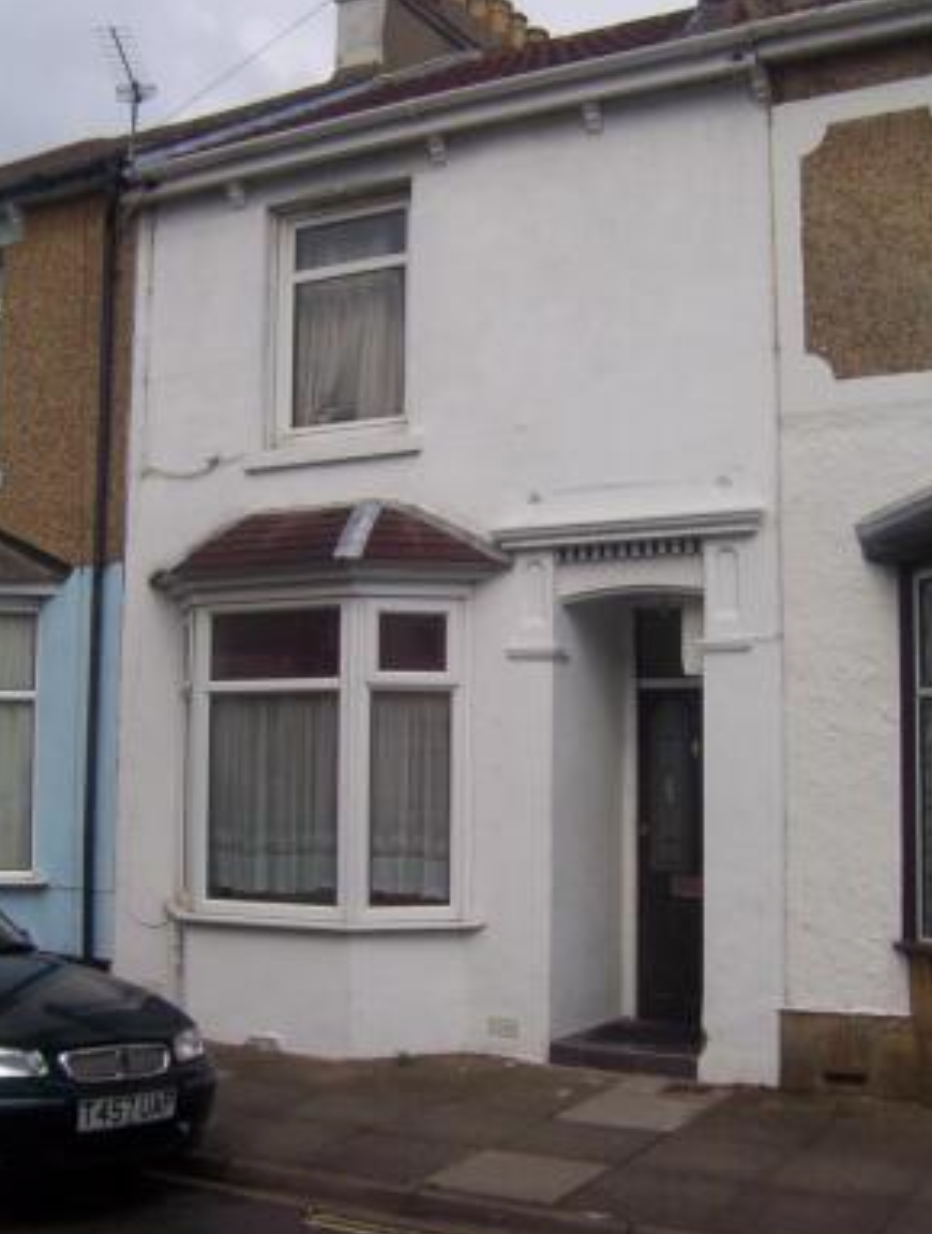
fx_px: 1465
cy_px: 638
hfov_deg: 35.2
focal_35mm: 41
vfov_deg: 45.7
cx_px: 517
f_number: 5.24
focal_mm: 5.54
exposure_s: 1/1044
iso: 100
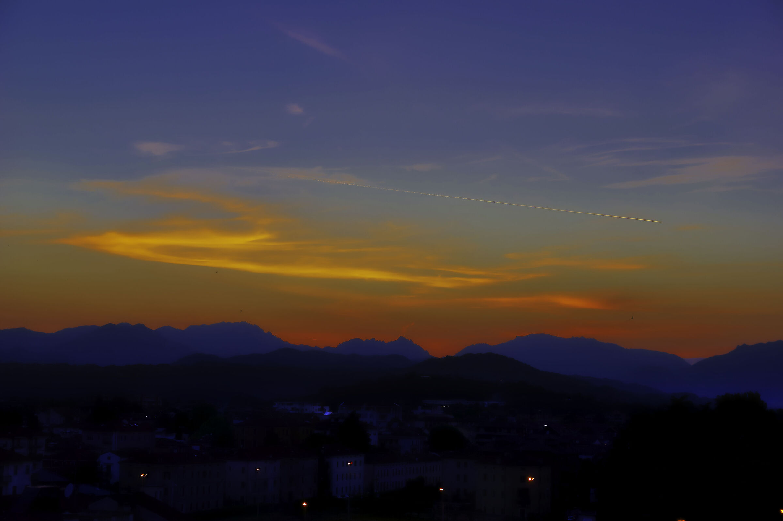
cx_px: 392
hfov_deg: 31.4
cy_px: 260
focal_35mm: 64
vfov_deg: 21.2
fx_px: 1391
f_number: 4.5
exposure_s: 1/200
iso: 100
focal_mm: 43
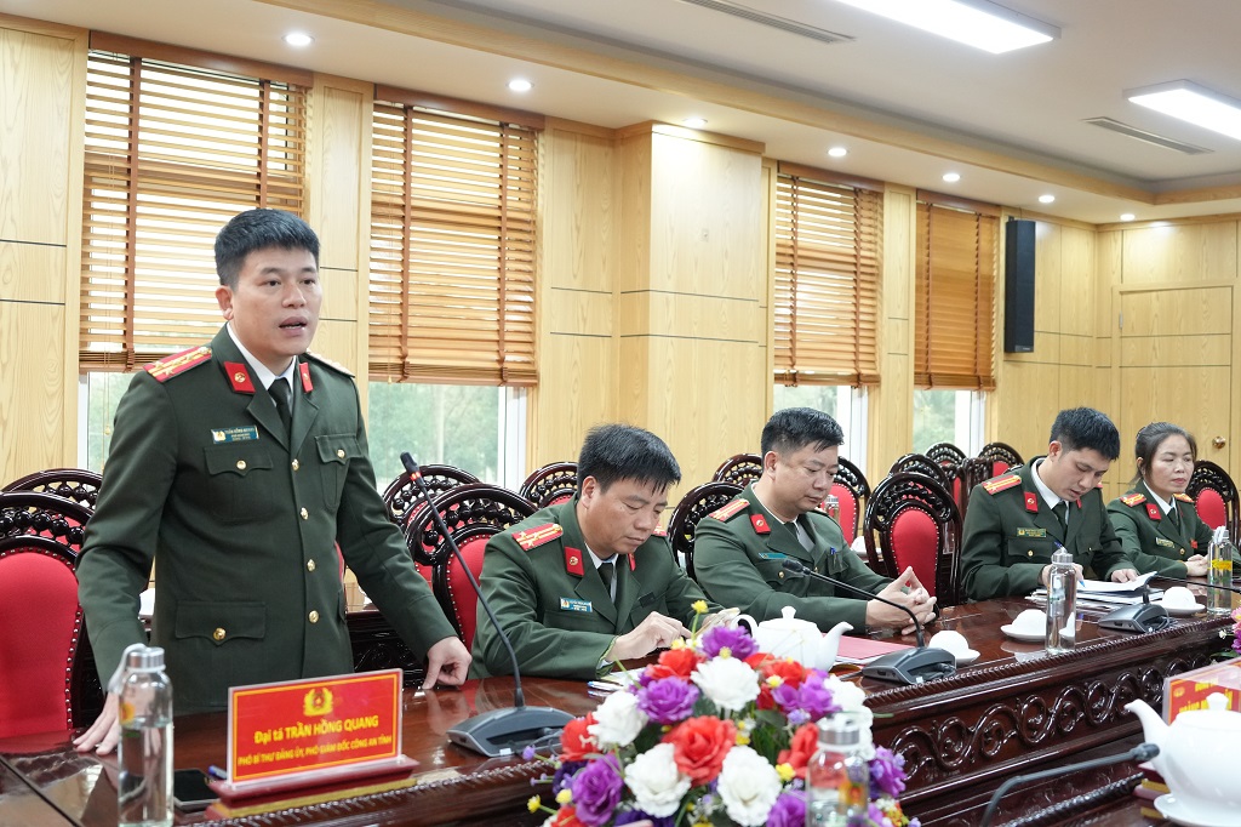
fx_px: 1241
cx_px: 620
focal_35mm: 36
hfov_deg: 53.1
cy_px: 414
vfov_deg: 36.8
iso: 2500
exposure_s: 1/200
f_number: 2.8
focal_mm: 24
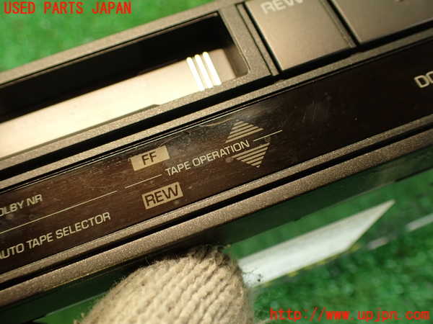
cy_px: 162
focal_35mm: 32
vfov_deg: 44.2
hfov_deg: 56.8
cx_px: 216
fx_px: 400
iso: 250
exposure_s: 1/30
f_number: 2.4
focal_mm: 5.79
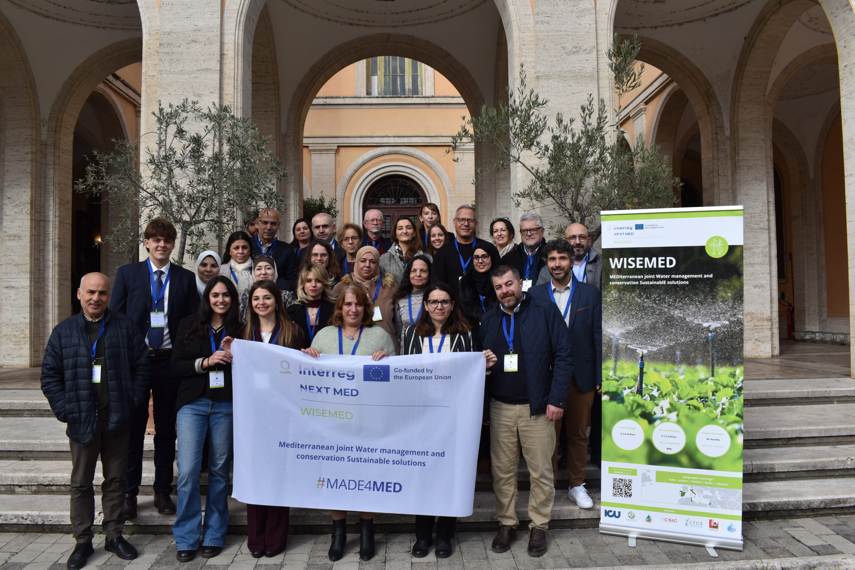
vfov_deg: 47.9
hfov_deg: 67.4
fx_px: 641
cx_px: 428
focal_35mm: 27
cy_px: 285
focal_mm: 18
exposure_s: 1/400
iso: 200
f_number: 10
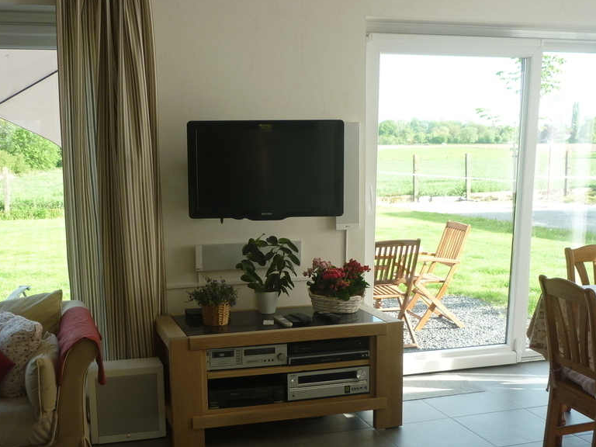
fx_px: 758
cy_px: 282
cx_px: 268
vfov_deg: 32.7
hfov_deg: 42.9
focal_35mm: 44
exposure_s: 1/125
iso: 80
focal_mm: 5.5
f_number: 2.8
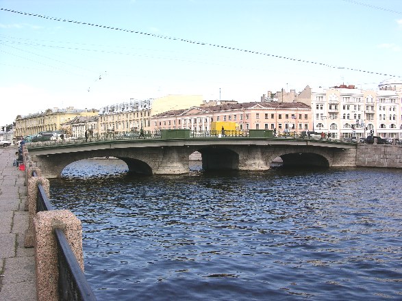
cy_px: 150
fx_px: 406
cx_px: 201
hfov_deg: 52.6
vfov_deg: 40.7
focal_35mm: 35
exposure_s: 1/101
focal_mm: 8.9
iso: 50
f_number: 7.1
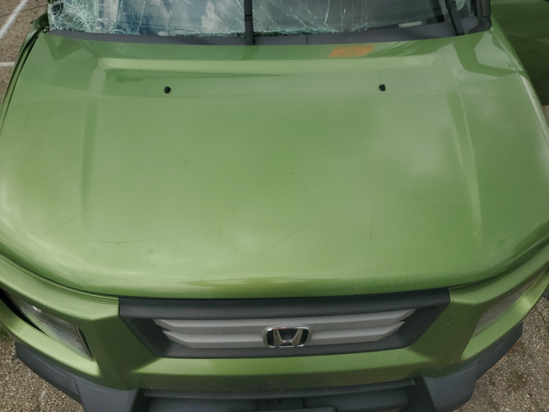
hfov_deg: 67.3
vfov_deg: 53.1
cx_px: 274
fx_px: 412
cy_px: 206
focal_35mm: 26
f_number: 1.5
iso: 50
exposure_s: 1/2000
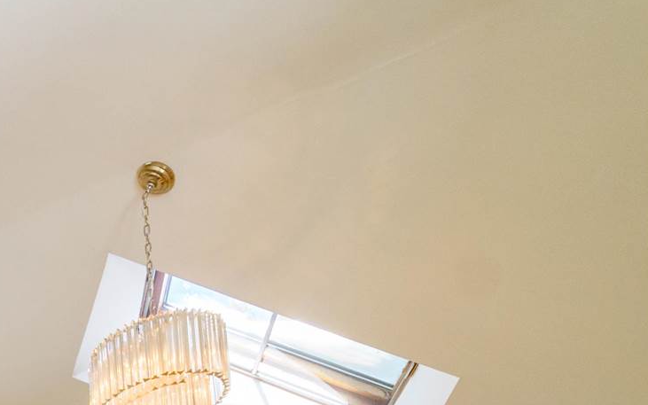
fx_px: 1060
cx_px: -451
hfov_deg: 23.0
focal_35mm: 60
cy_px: 874
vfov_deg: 15.6
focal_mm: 14
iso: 1600
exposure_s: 1/100
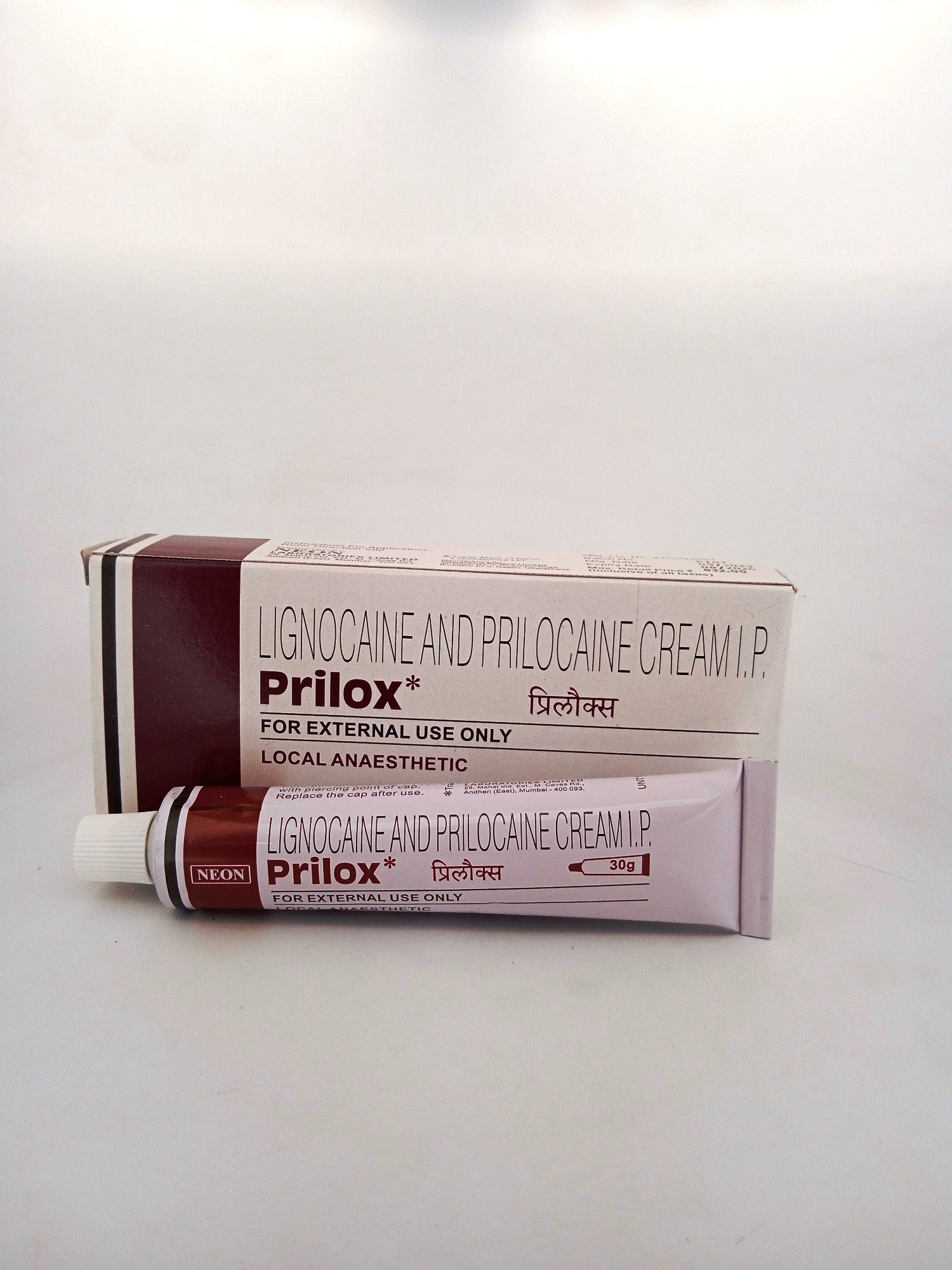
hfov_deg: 49.7
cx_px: 476
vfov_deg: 63.4
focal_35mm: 28
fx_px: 1027
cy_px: 635
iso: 115
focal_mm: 3.43
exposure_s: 1/316
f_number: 2.2
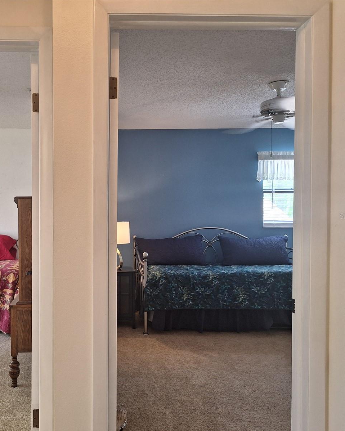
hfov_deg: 46.7
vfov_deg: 58.8
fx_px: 383
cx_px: 85
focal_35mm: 30
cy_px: 216
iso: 125
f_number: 1.8
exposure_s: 1/40
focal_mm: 5.54
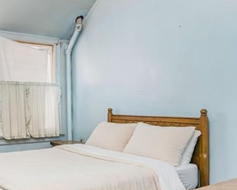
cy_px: 98
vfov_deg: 40.1
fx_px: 260
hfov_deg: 44.7
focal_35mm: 37
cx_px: 24
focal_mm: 16
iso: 50
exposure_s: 1/50
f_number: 5
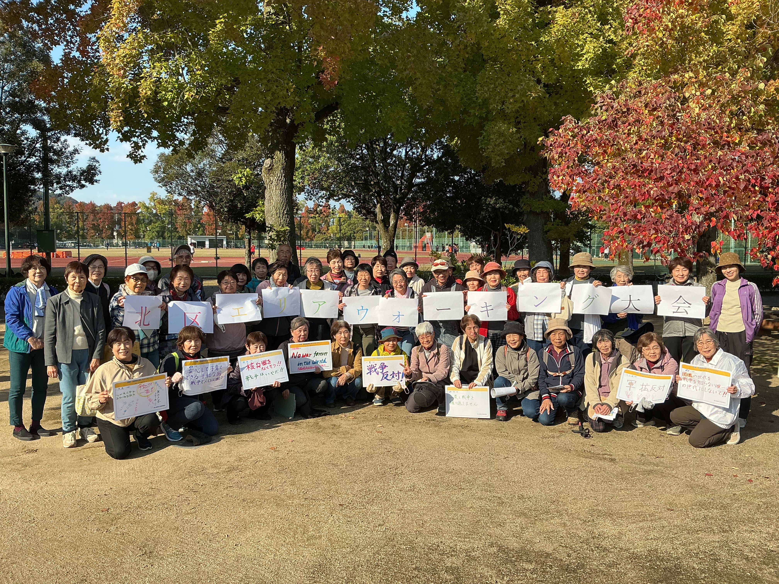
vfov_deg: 48.2
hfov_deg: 61.7
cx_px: 390
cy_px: 292
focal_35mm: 29
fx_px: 653
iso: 25
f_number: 1.8
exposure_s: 1/1342
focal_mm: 3
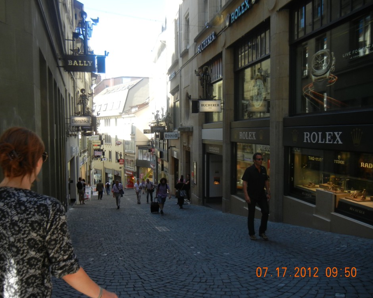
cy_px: 151
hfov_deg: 55.6
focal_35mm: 32
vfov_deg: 45.8
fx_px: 353
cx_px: 178
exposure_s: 1/209
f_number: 3.5
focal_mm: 5.4
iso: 160
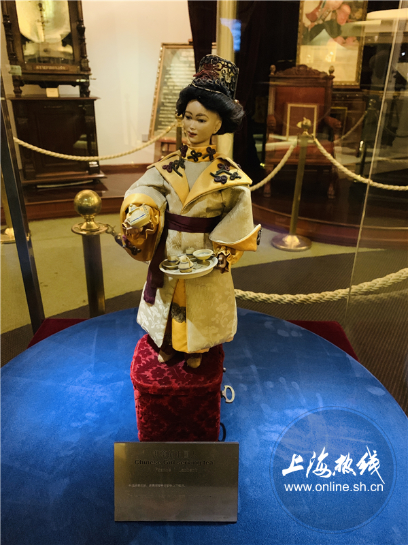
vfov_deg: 67.3
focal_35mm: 26
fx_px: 409
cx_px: 204
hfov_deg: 53.1
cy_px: 272
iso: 1000
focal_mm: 4.25
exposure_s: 1/15
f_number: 1.8
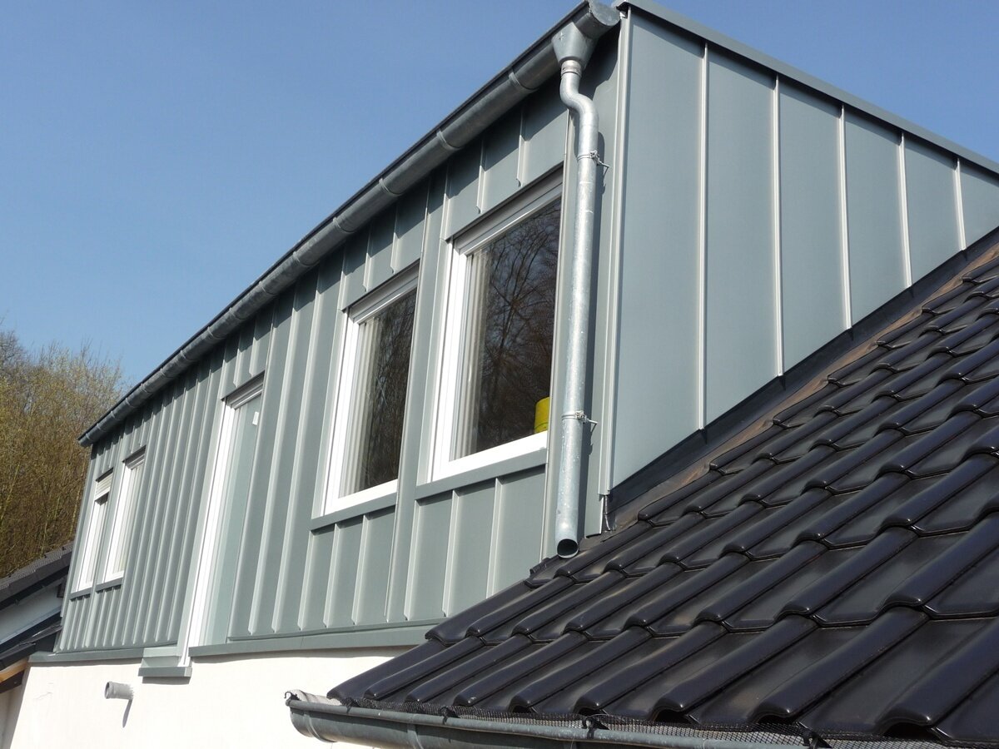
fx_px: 1097
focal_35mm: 38
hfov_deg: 49.0
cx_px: 500
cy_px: 374
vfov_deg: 37.7
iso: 100
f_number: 3.8
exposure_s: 1/800
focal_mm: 6.3
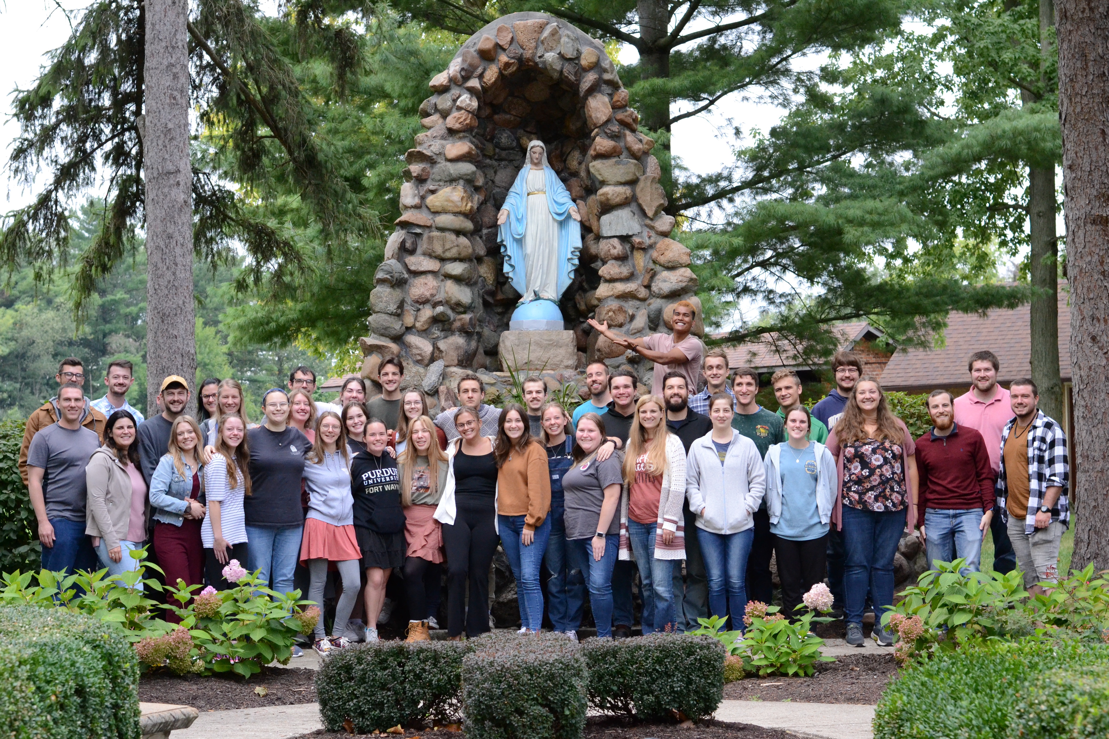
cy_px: 370
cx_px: 554
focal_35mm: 75
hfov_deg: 27.0
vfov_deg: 18.2
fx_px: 2310
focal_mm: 50
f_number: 5
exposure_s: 1/1000
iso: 1600
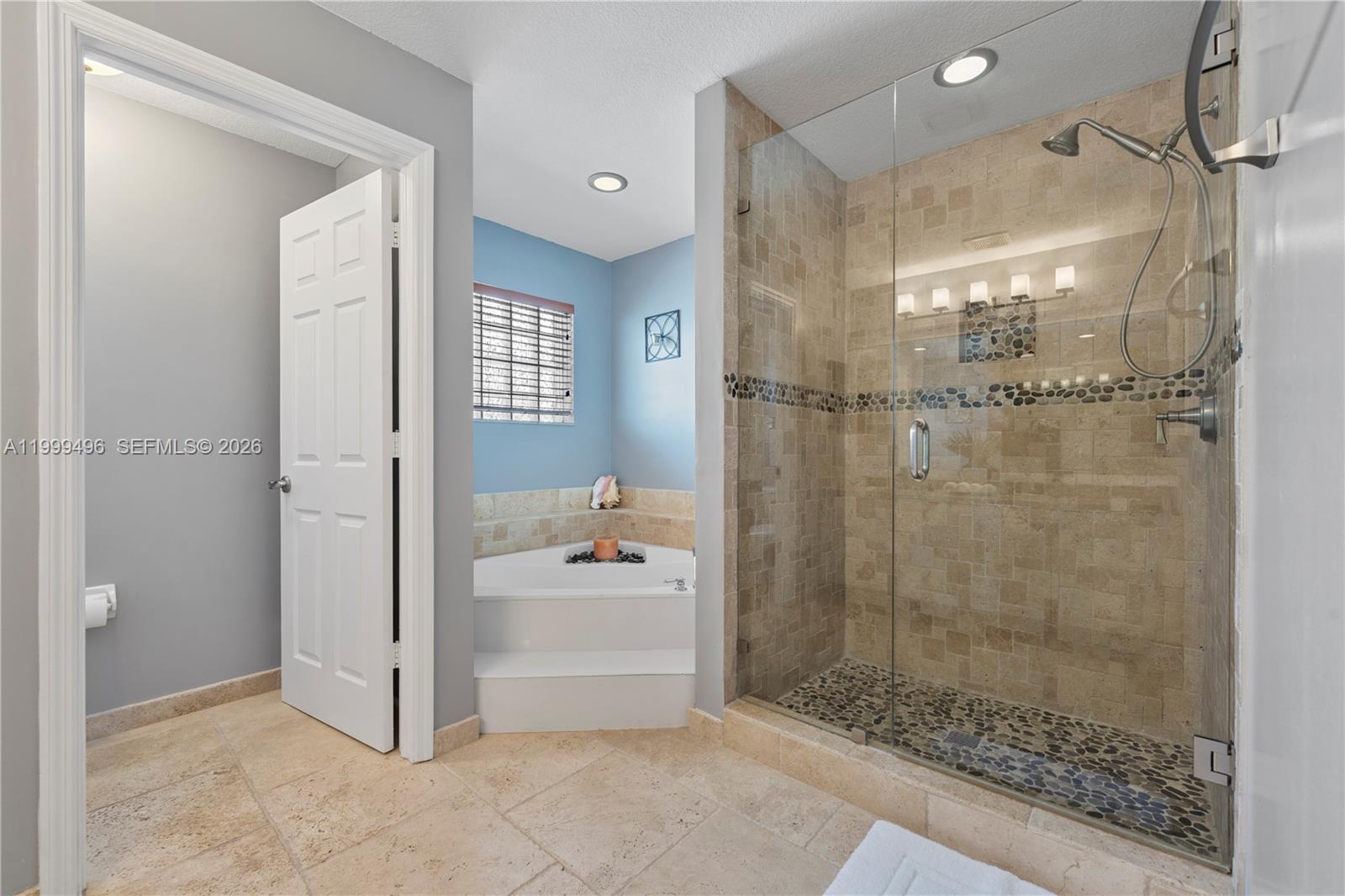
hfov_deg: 104.3
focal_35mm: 14
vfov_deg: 81.2
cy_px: 448
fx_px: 523
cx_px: 672
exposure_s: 1.6
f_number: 8
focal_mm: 14
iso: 100
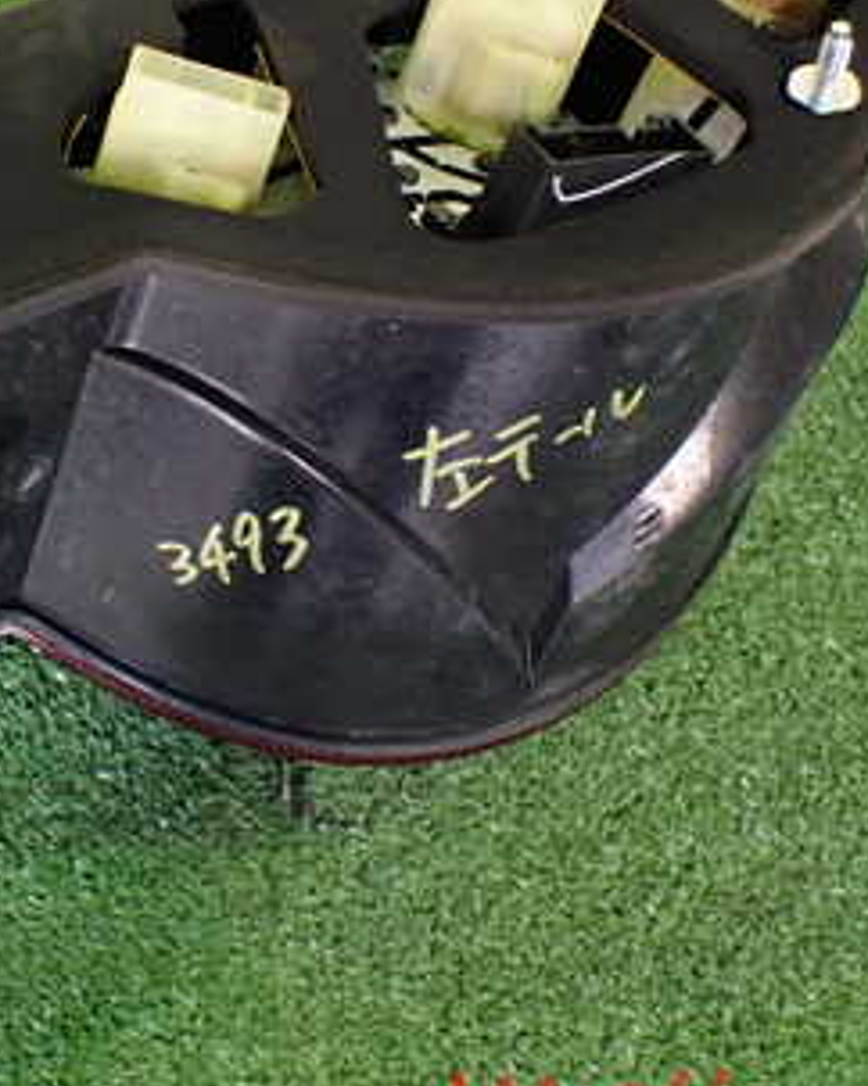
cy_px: 348
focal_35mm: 58
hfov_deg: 25.8
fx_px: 1864
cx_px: 187
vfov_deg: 32.2
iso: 800
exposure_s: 1/60
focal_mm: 5.4
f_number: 2.3
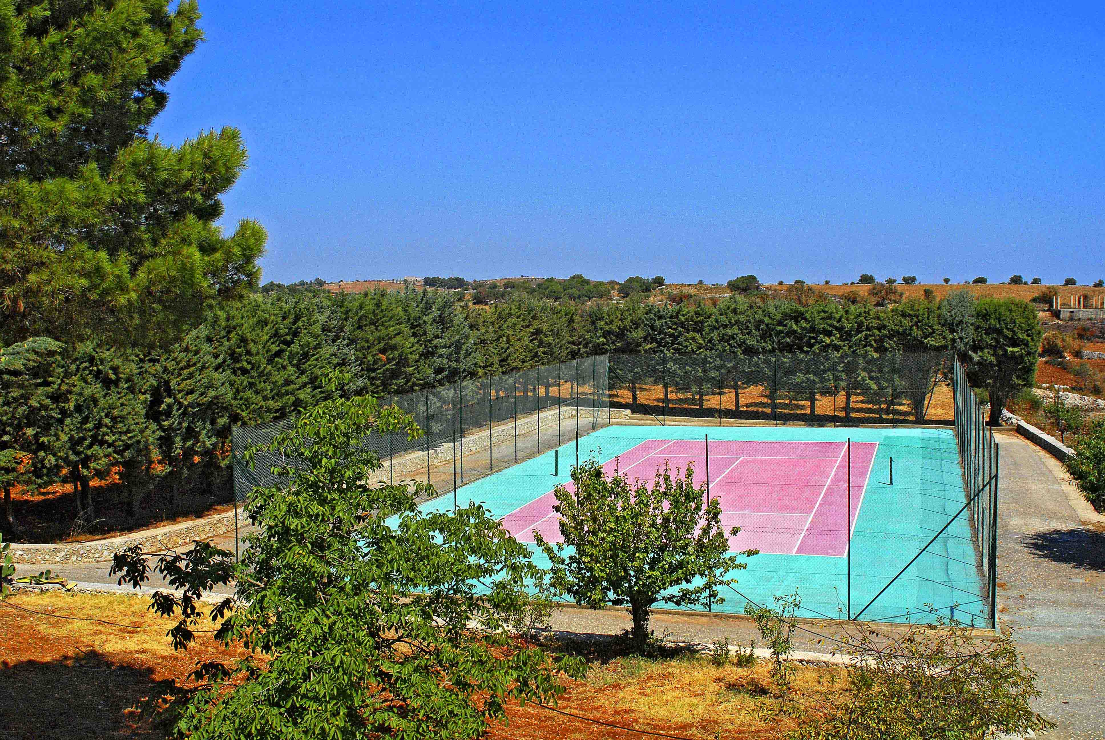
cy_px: 370
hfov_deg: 53.1
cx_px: 552
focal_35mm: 36
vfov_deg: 37.0
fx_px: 1106
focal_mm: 24
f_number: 11
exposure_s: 1/320
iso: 200
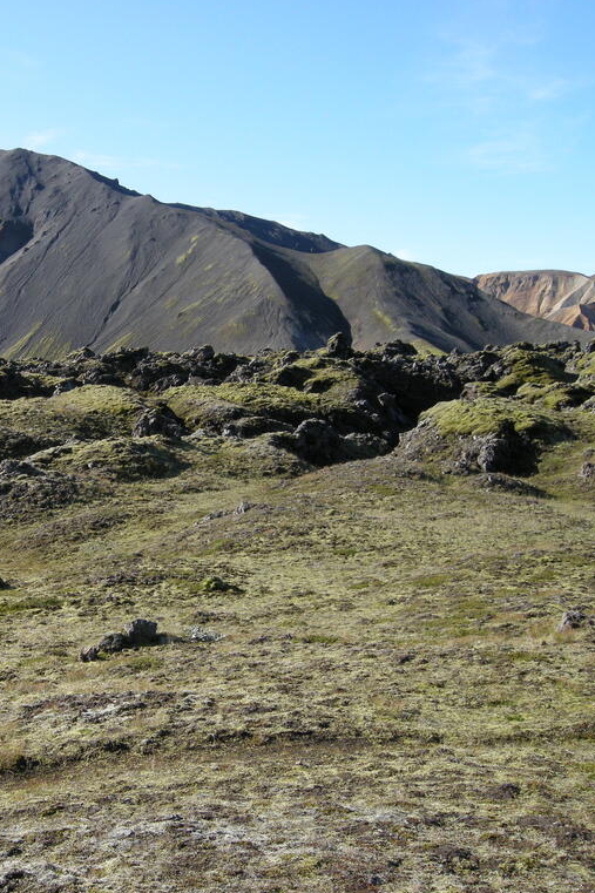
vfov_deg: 40.4
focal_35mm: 49
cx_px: 84
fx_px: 1215
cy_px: 446
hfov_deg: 26.8
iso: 100
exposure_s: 1/250
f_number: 5.4
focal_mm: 7.5
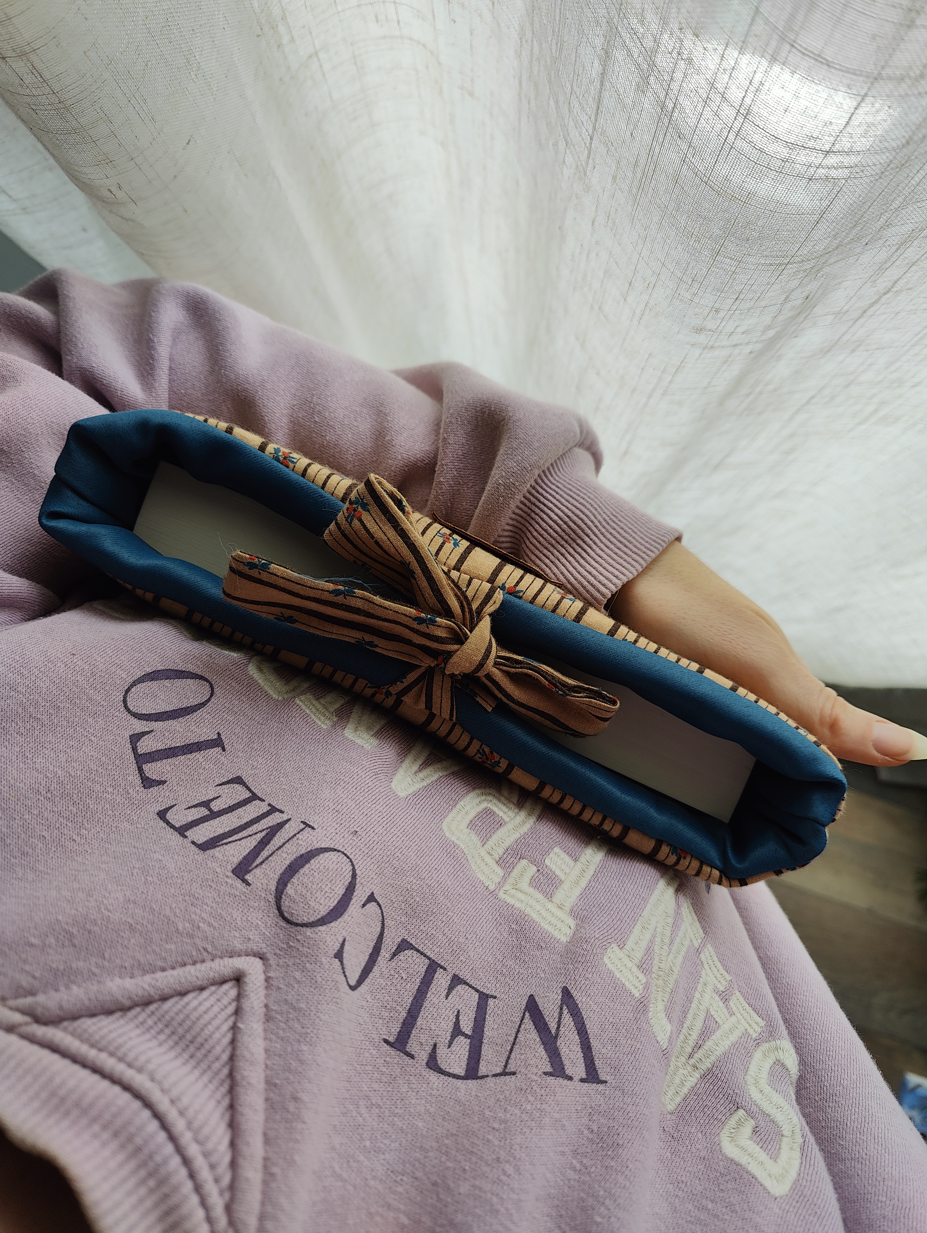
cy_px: 616
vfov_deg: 73.9
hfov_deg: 59.0
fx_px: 820
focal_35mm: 23
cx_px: 464
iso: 64
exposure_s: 1/100
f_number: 1.8
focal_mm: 6.06
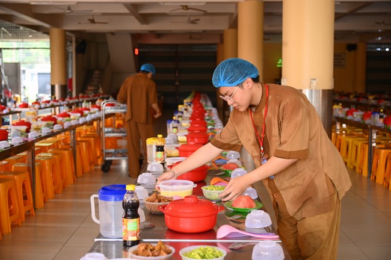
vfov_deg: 26.9
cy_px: 130
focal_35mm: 50
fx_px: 542
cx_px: 196
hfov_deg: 39.6
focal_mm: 50
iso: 1000
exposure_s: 1/125
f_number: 4
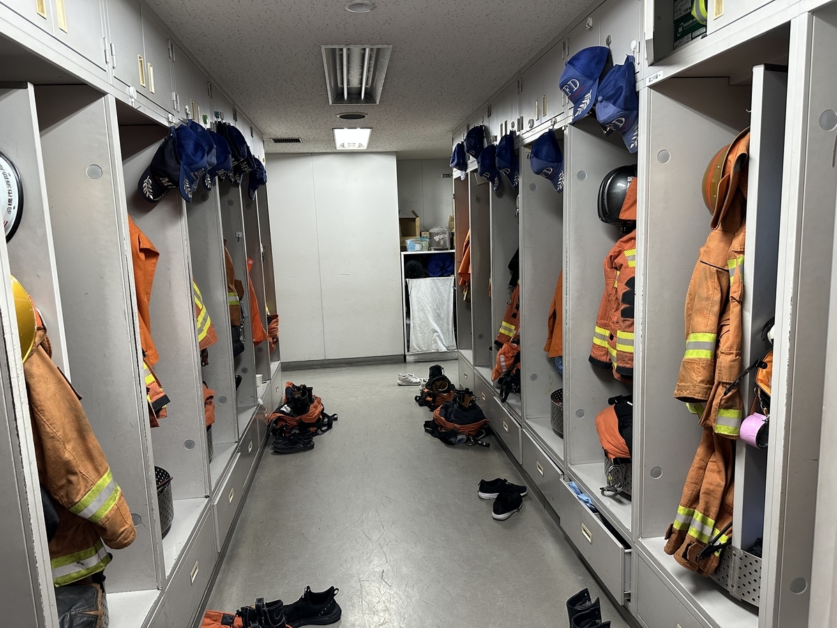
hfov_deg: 71.6
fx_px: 580
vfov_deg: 56.8
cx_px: 418
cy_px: 314
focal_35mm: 24
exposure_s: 1/78
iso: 250
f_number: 1.78
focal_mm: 6.86
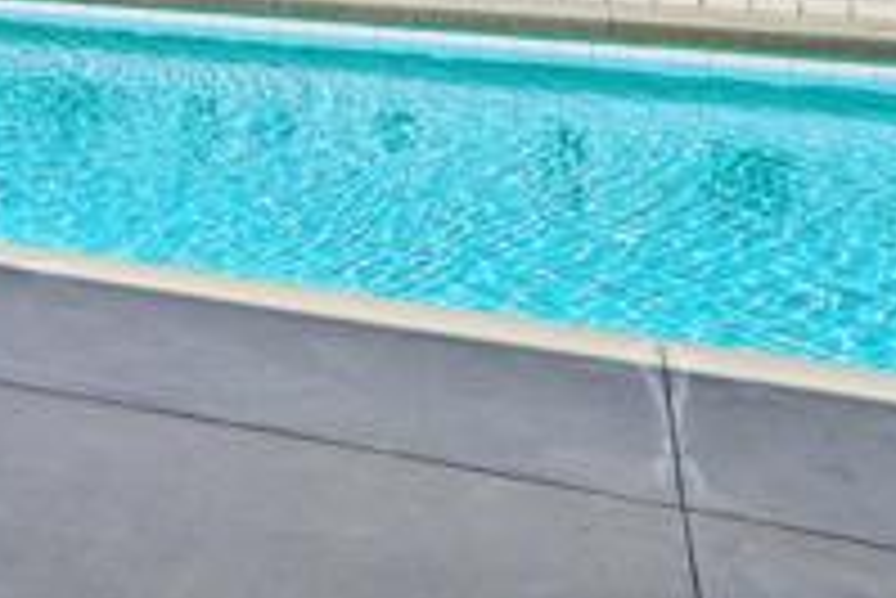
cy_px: -241
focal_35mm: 58
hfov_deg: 29.3
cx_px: -203
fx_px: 1445
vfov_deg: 20.7
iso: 100
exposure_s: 1/400
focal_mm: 18
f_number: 8
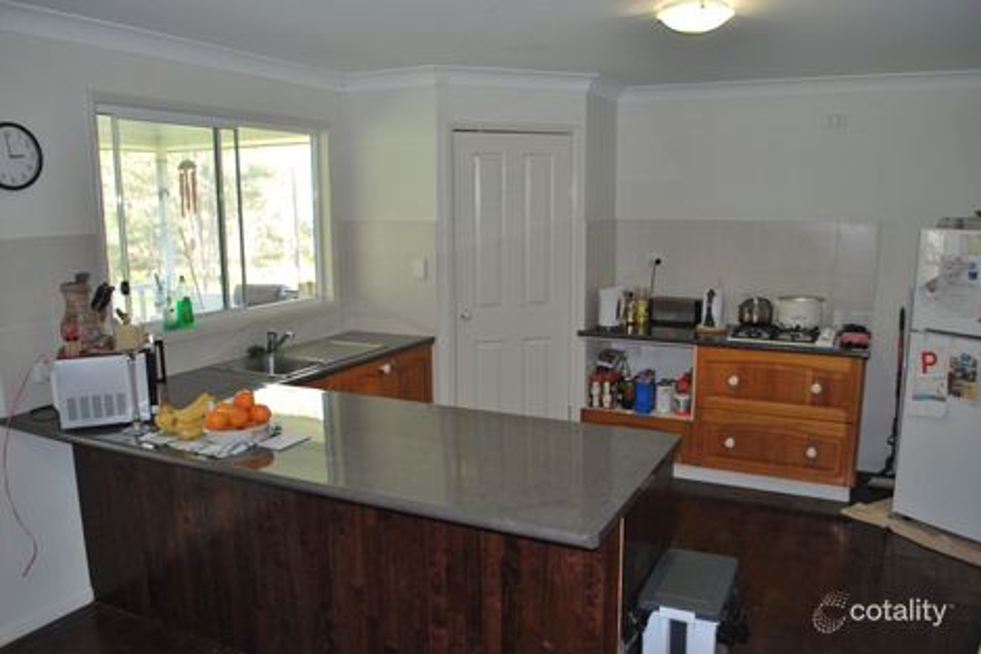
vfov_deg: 47.9
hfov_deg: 67.4
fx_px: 735
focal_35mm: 27
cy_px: 327
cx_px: 490
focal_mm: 18
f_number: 3.5
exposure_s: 1/60
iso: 200
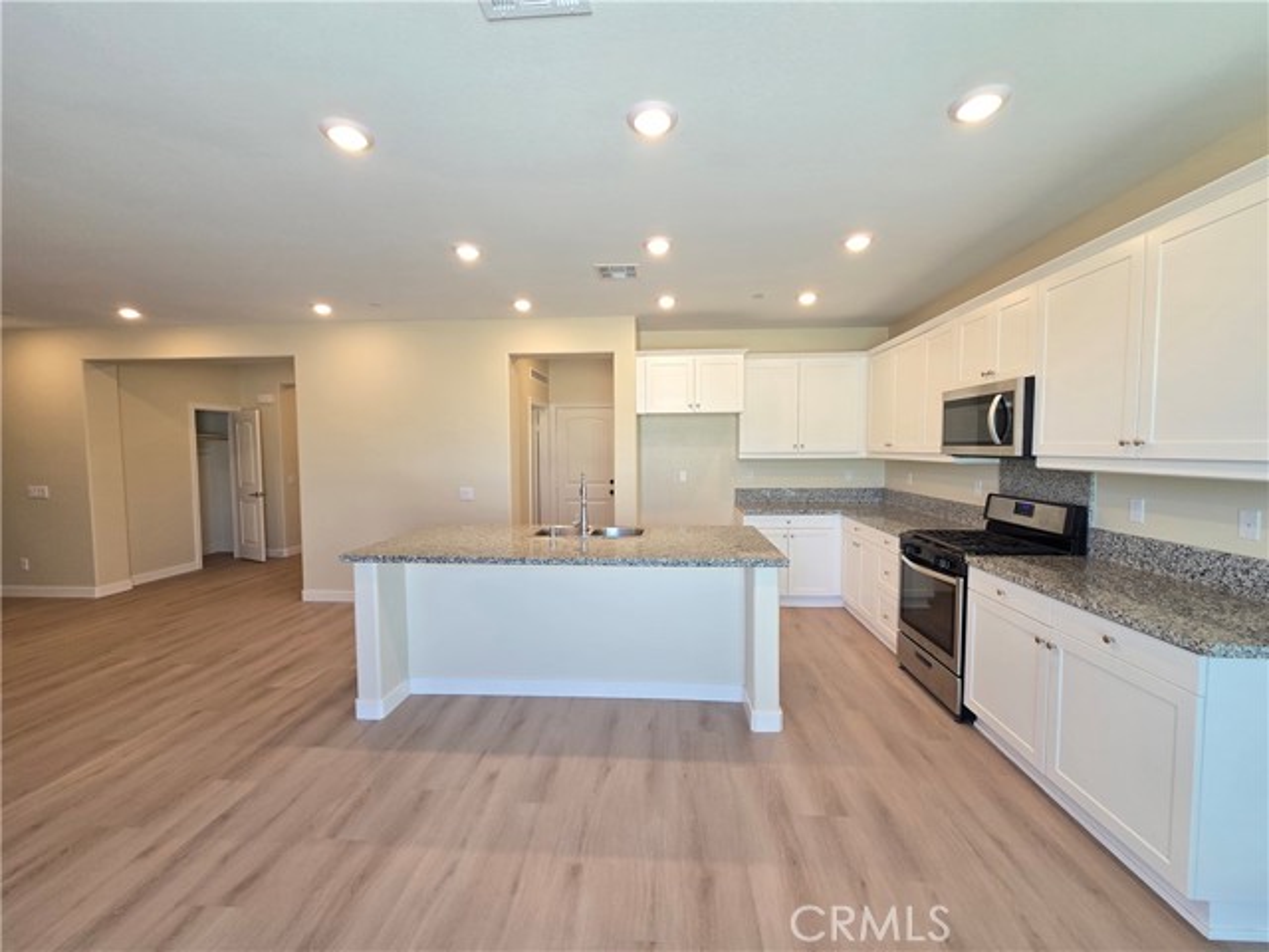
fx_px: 477
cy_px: 476
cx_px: 634
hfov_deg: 106.2
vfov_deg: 89.9
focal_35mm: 13
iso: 80
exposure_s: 1/60
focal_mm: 2.2
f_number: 2.2
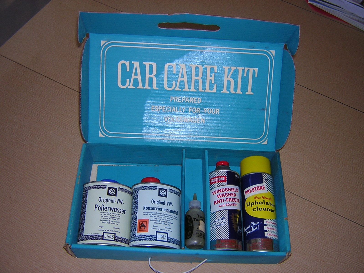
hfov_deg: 51.4
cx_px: 182
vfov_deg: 39.7
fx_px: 379
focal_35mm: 36
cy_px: 136
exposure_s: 1/60.1
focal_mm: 4.7
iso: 100
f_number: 2.6
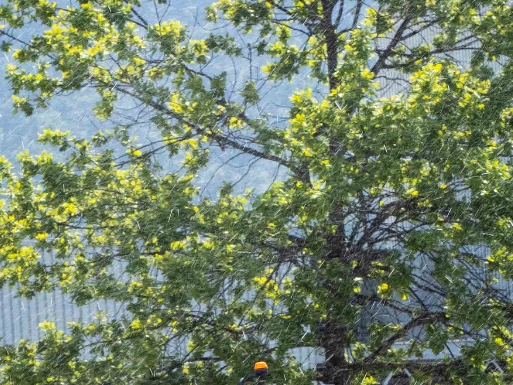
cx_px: 245
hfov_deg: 9.6
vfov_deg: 7.0
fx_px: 3067
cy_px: 664
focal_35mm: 207
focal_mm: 29
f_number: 10
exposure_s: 1/320
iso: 200
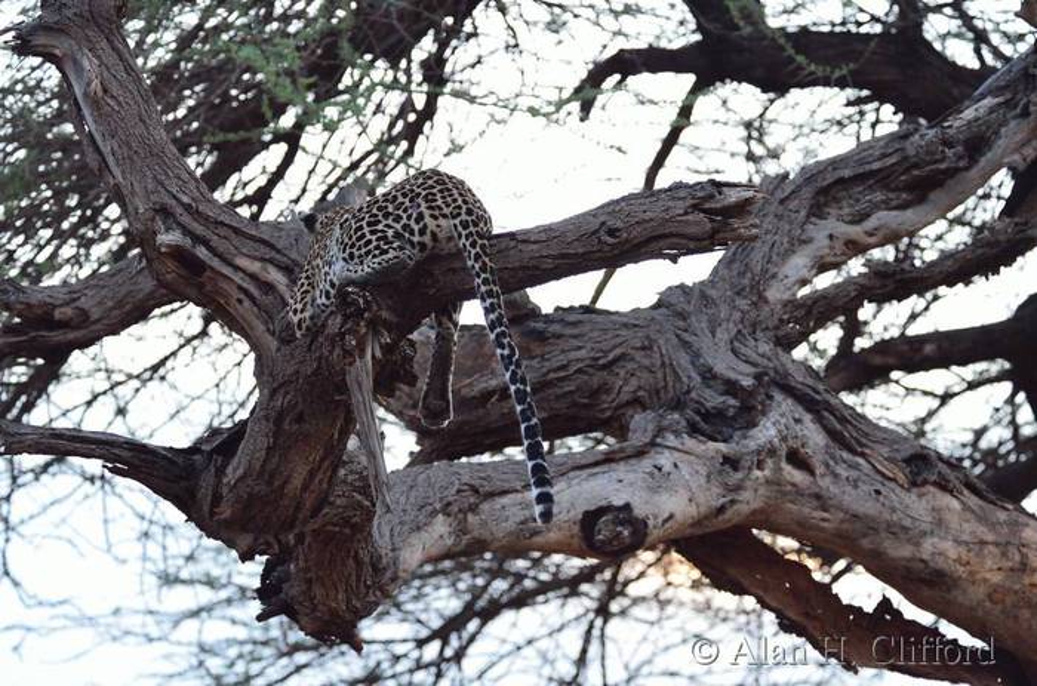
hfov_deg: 7.9
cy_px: 343
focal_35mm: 262
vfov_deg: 5.2
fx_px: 7543
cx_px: 518
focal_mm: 175
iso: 3200
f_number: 5
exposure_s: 1/160
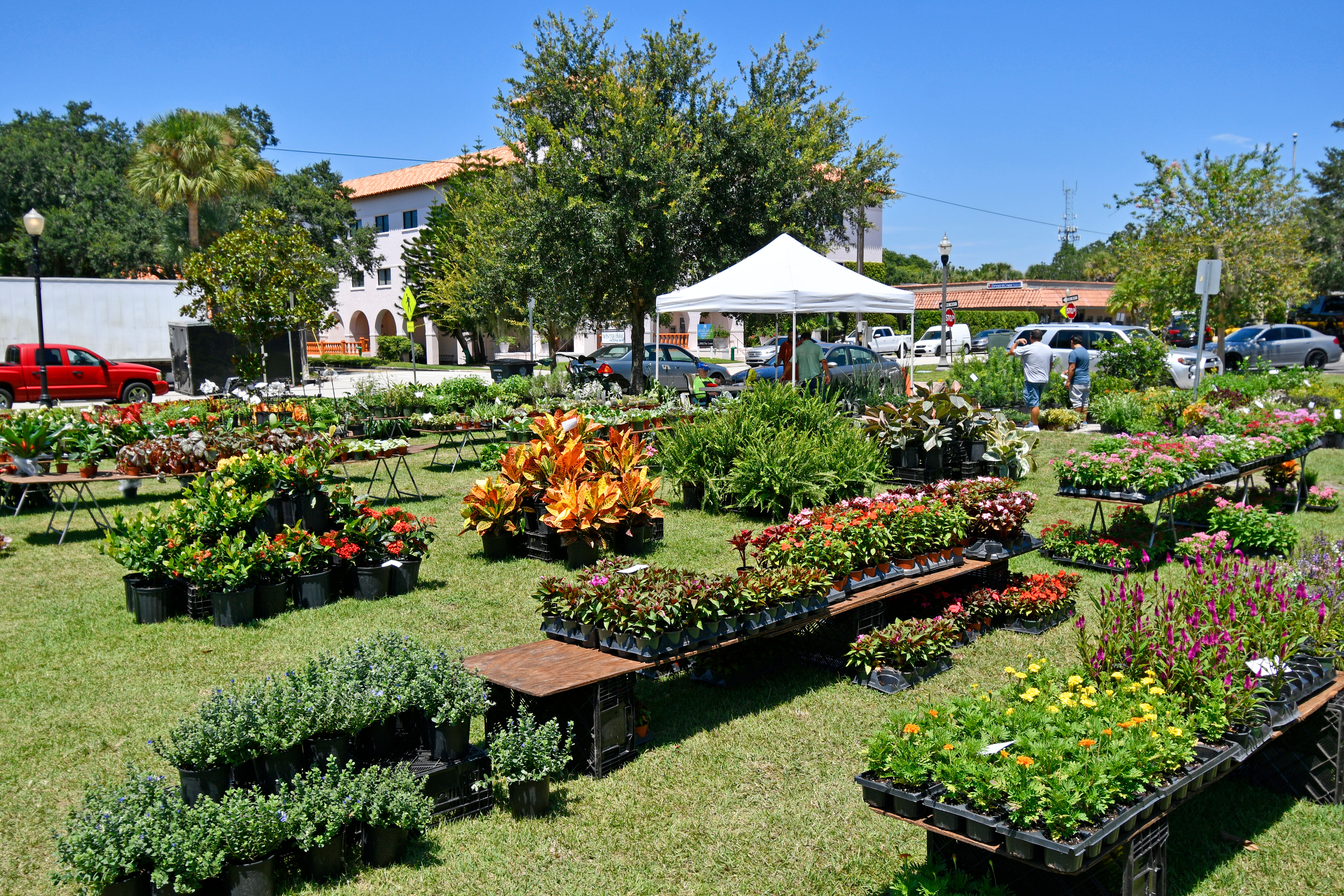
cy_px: 448
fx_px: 1120
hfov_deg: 61.9
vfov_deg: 43.6
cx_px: 672
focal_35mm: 30
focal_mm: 20
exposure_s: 1/640
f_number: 8
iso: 160
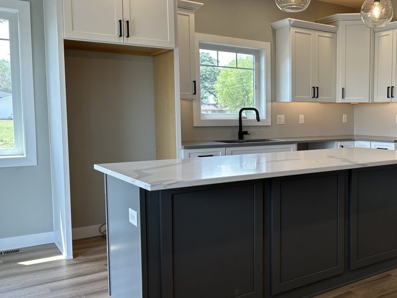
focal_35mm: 37
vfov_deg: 38.7
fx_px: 424
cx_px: 304
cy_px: 149
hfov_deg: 48.0
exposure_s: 1/192
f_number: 1.78
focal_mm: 6.86
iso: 80
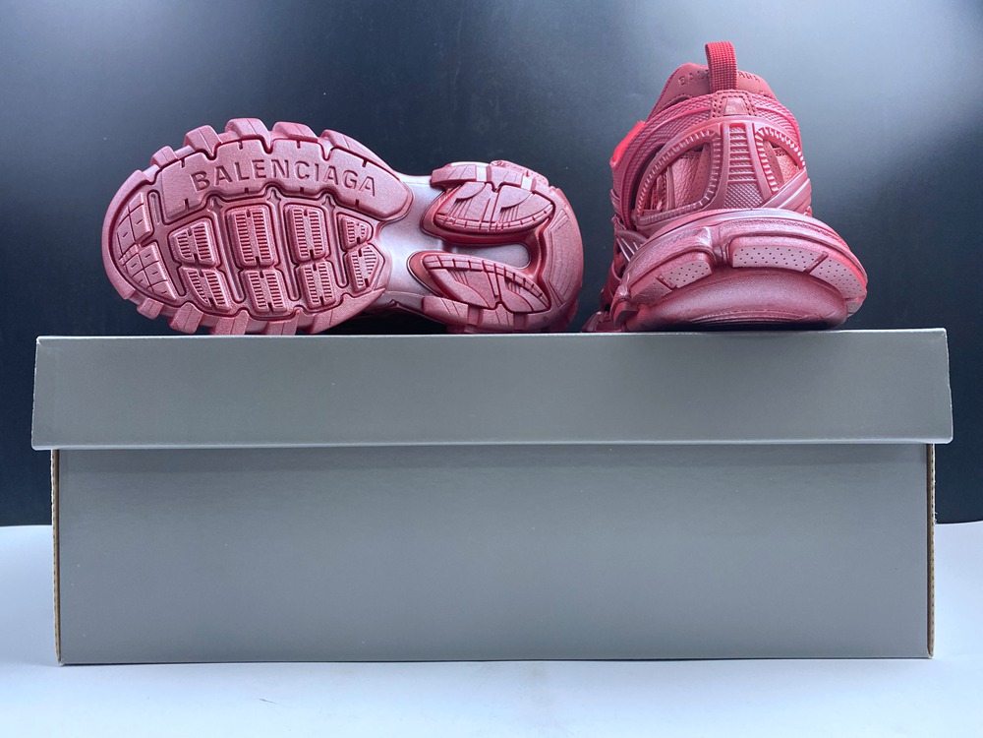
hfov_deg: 67.3
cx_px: 492
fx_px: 738
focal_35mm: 26
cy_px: 369
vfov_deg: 53.1
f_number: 1.8
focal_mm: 4.25
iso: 125
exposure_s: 1/100
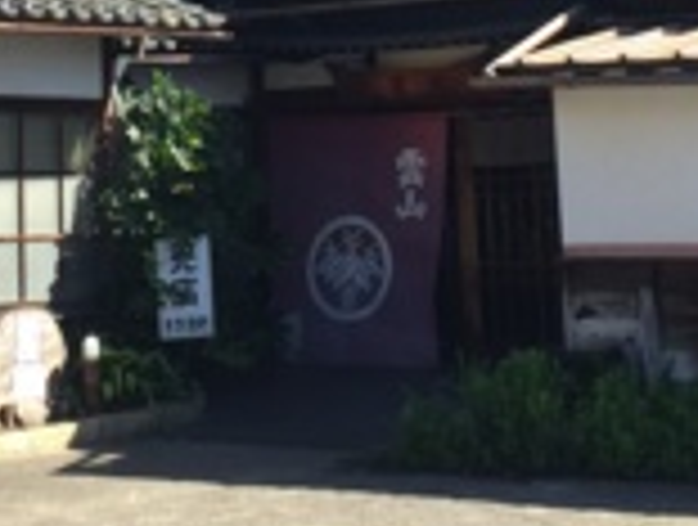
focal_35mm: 112
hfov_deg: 17.4
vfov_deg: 12.7
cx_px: 189
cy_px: -229
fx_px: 2264
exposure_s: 1/549
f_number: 2.2
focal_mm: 4.15
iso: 32
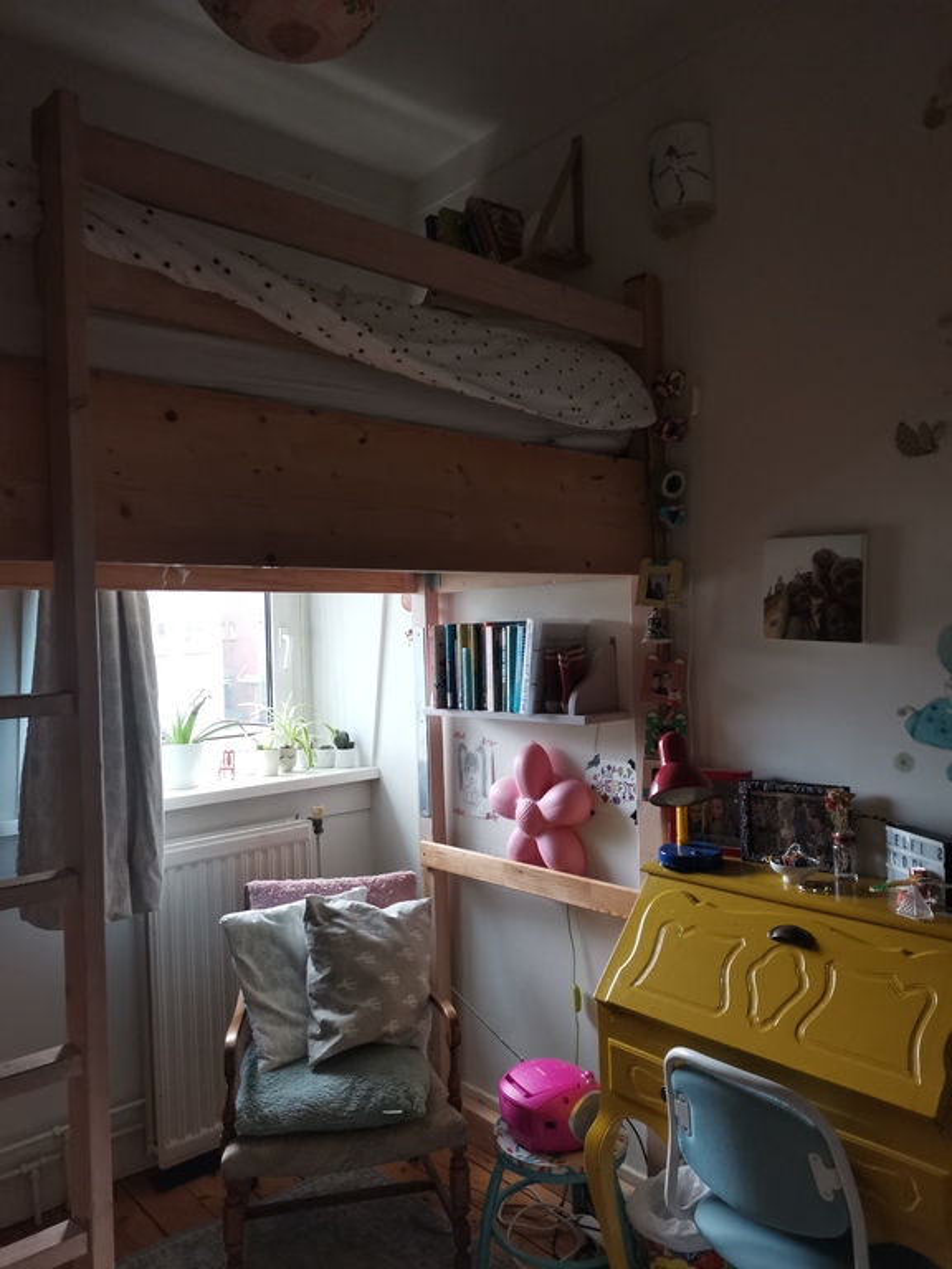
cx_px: 476
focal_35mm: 26
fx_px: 953
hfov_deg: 53.1
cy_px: 634
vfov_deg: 67.3
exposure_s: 1/50
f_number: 1.8
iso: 400
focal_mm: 4.75
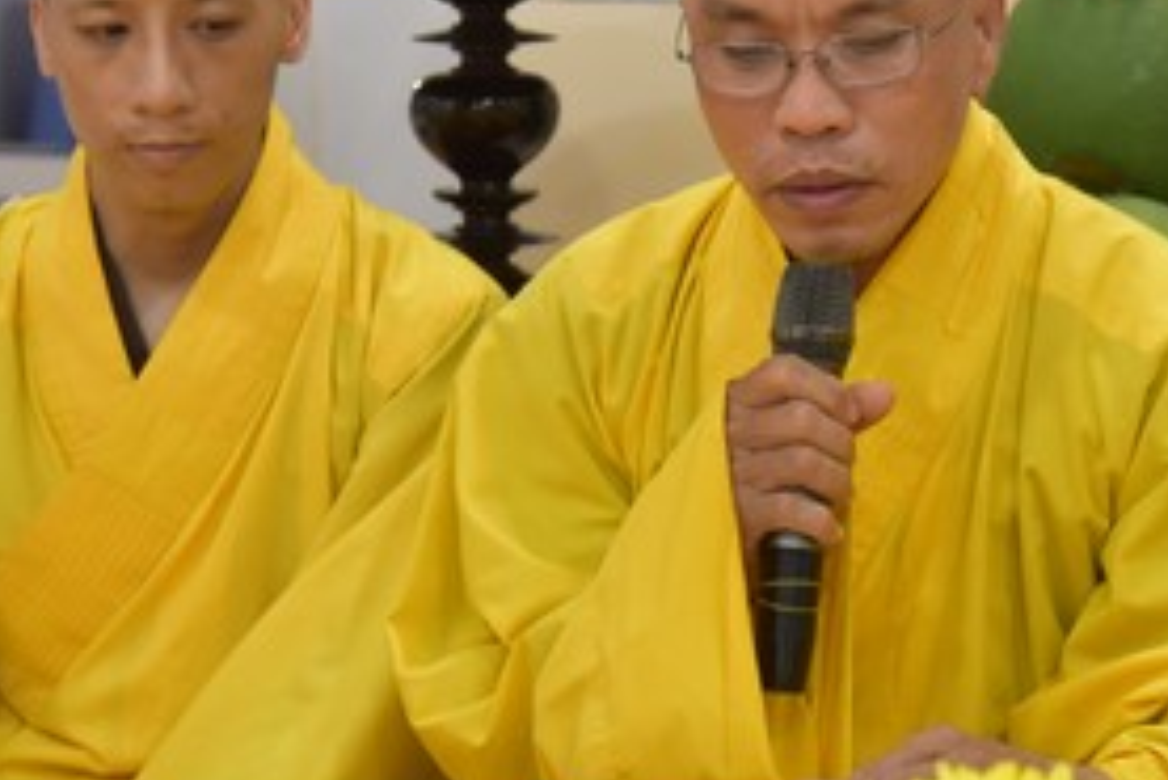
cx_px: 1008
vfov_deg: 8.4
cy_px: 249
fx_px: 5323
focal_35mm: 164
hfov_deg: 12.4
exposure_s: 1/125
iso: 1250
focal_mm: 70
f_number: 4
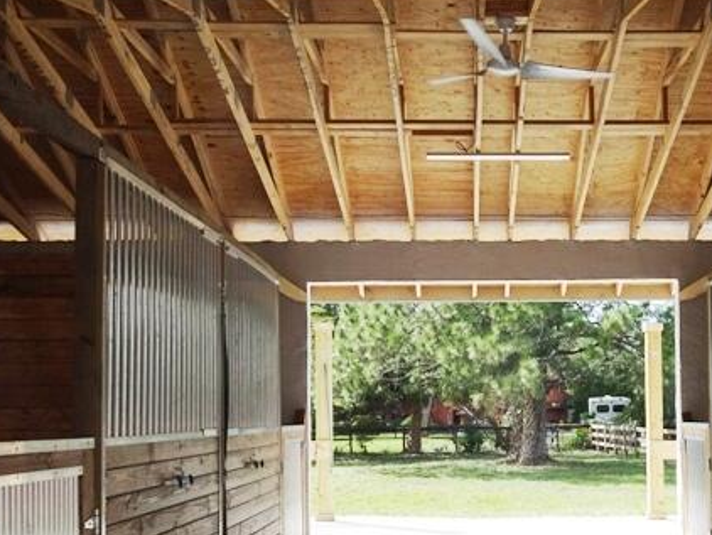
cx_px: 521
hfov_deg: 37.4
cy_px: 386
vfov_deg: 28.8
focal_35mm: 50
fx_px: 1029
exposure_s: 1/400
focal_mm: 5.61
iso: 80
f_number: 4
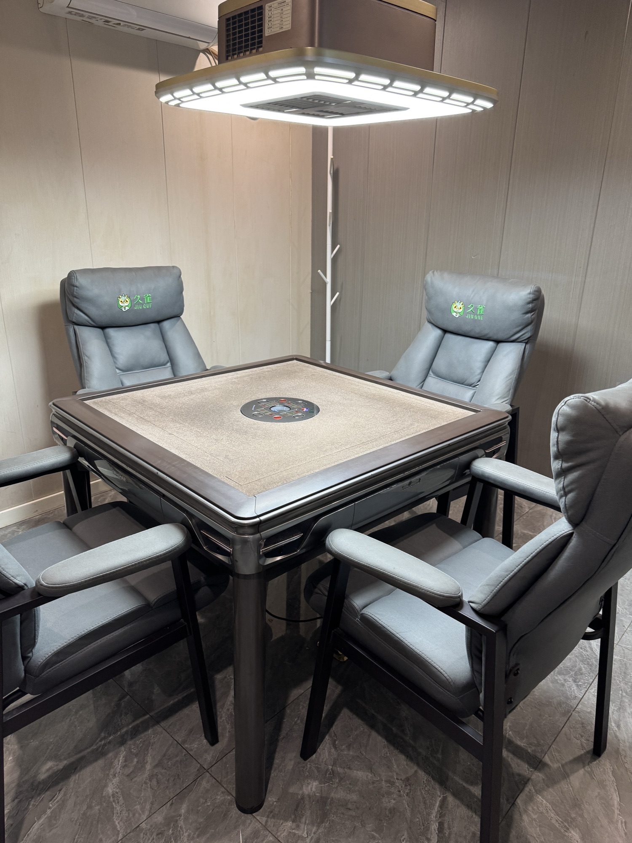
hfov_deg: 56.8
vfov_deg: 71.6
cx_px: 316
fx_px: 584
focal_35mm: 24
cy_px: 422
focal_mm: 6.76
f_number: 1.78
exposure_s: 1/50
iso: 200
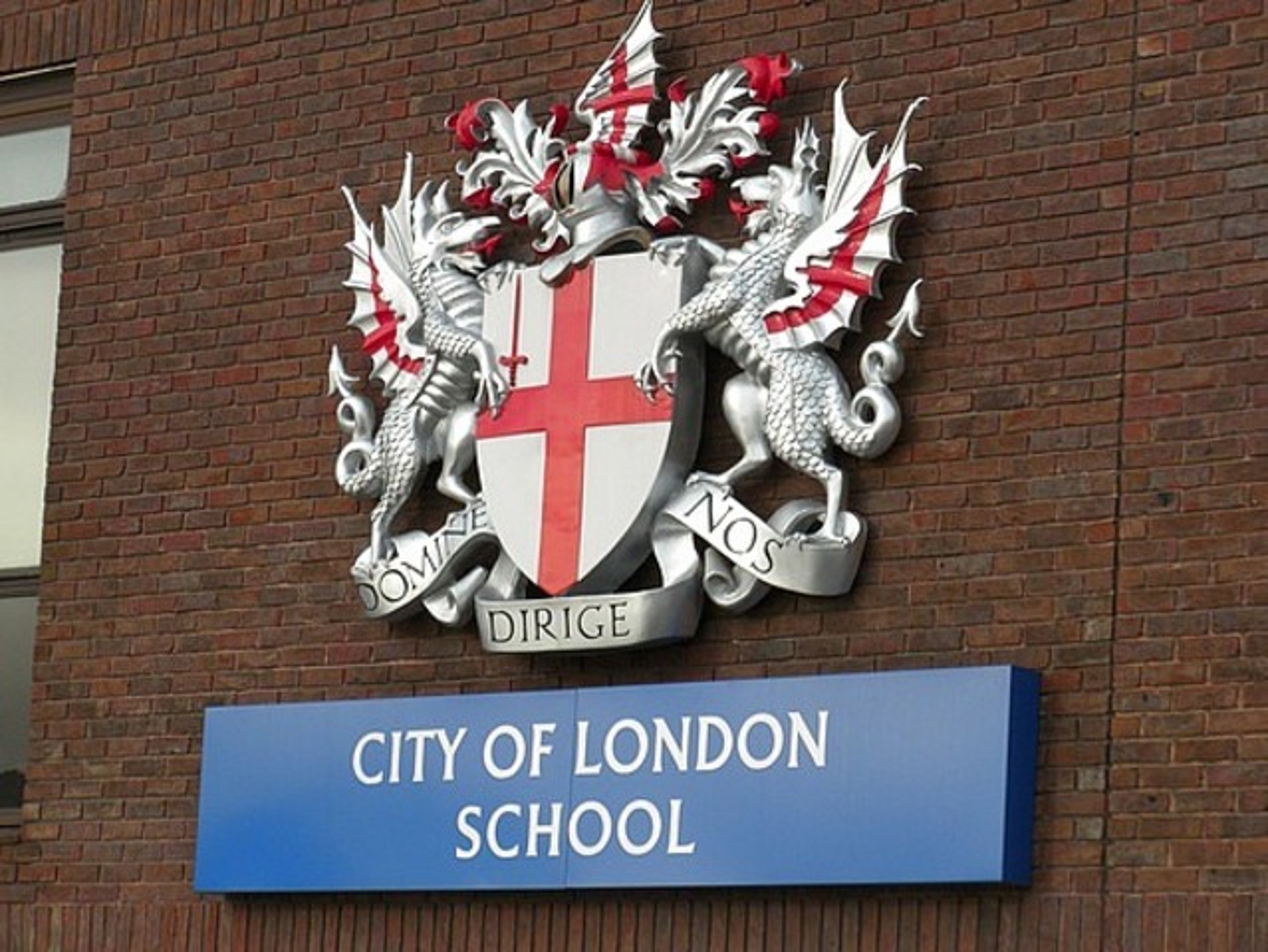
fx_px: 4361
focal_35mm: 119
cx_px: 634
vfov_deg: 12.5
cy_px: 476
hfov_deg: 16.5
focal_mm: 21
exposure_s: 1/500
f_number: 5.1
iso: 160
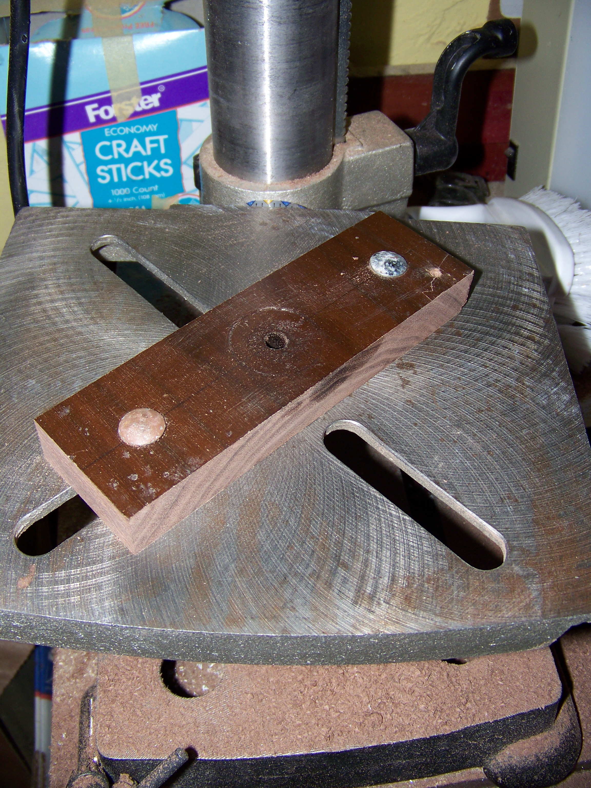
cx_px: 296
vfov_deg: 51.4
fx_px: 820
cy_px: 394
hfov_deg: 39.7
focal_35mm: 36
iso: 64
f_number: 2.8
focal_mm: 5.85
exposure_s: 1/30
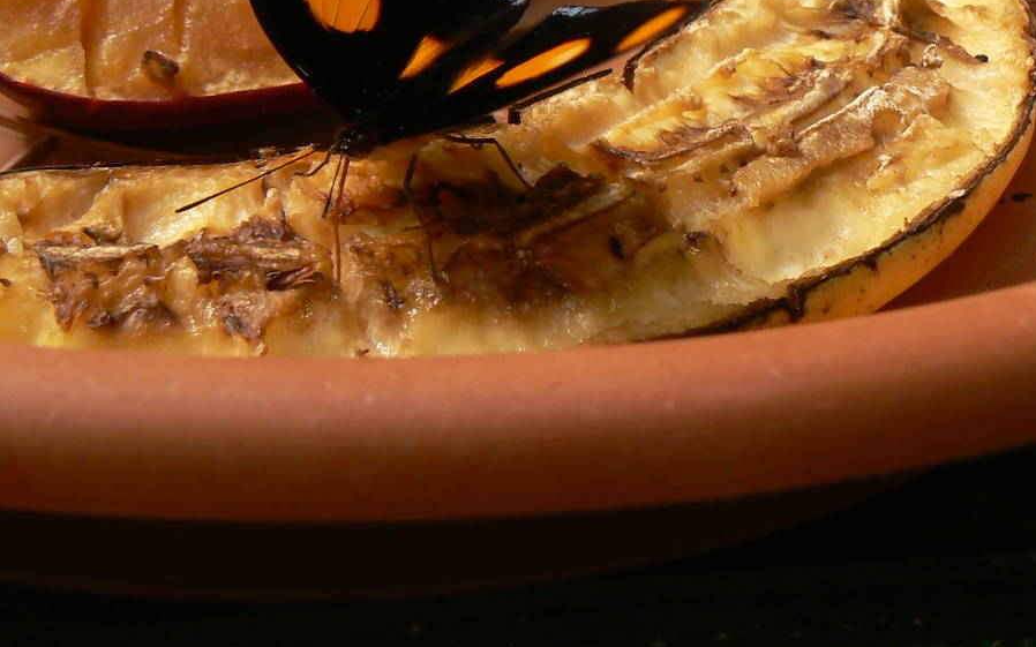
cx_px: 423
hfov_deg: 30.1
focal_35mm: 68
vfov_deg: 18.6
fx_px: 1920
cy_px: 3
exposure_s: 1/250
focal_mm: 6
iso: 100
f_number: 5.6
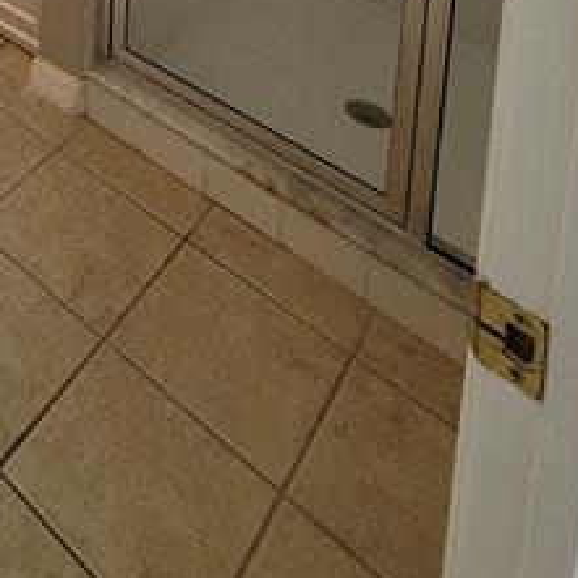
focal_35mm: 40
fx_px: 756
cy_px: -416
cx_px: -146
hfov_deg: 32.8
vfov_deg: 23.9
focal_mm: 2.2
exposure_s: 1/120
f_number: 2.2
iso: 100
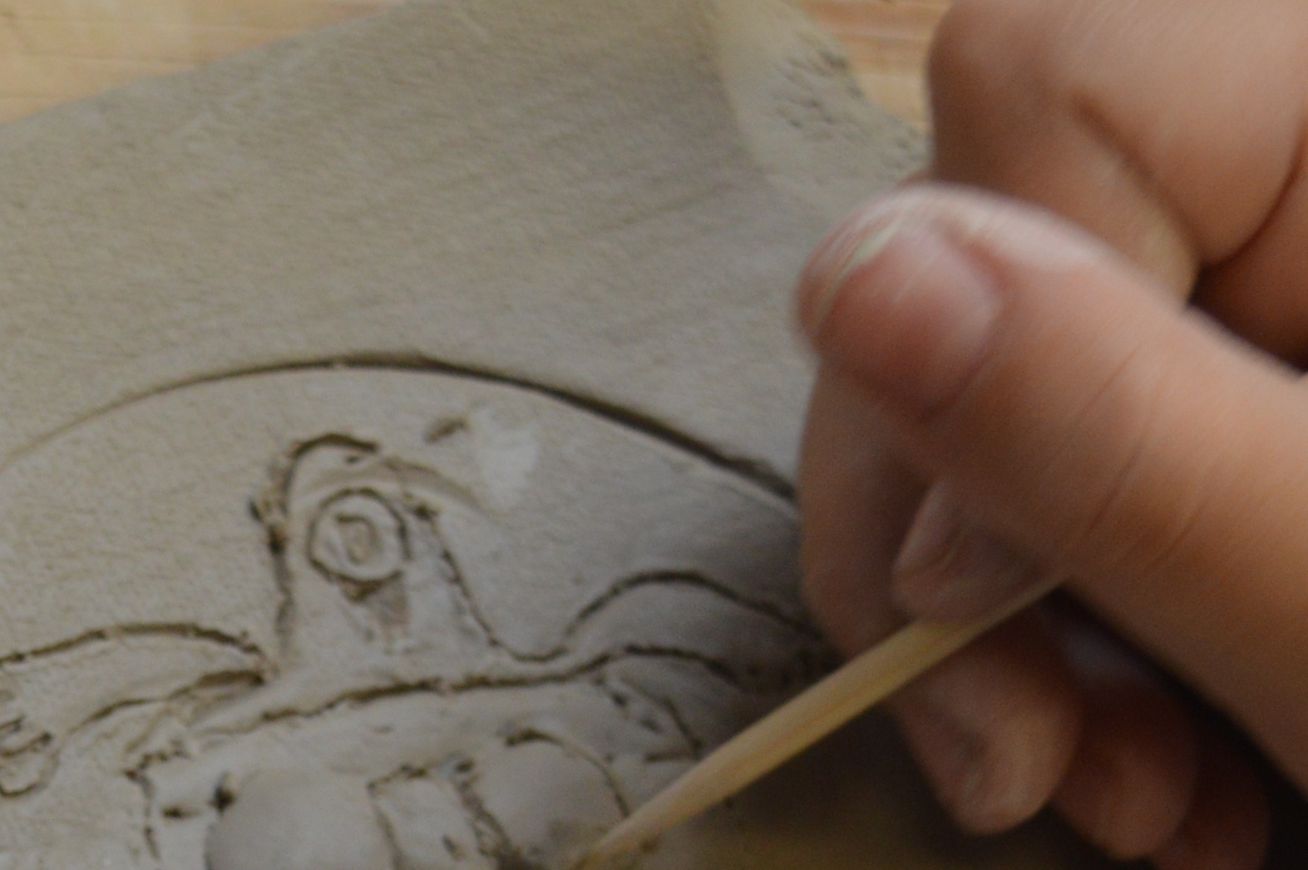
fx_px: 7079
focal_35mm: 195
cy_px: 1182
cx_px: -14
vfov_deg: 7.0
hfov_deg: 10.5
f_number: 5
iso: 400
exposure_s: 1/100
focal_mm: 34
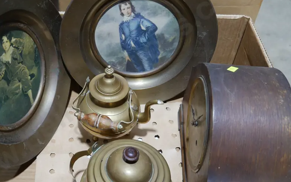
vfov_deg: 28.6
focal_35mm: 45
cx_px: 109
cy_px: 83
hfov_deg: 44.0
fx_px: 357
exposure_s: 1/60
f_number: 3.6
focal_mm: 16
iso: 250
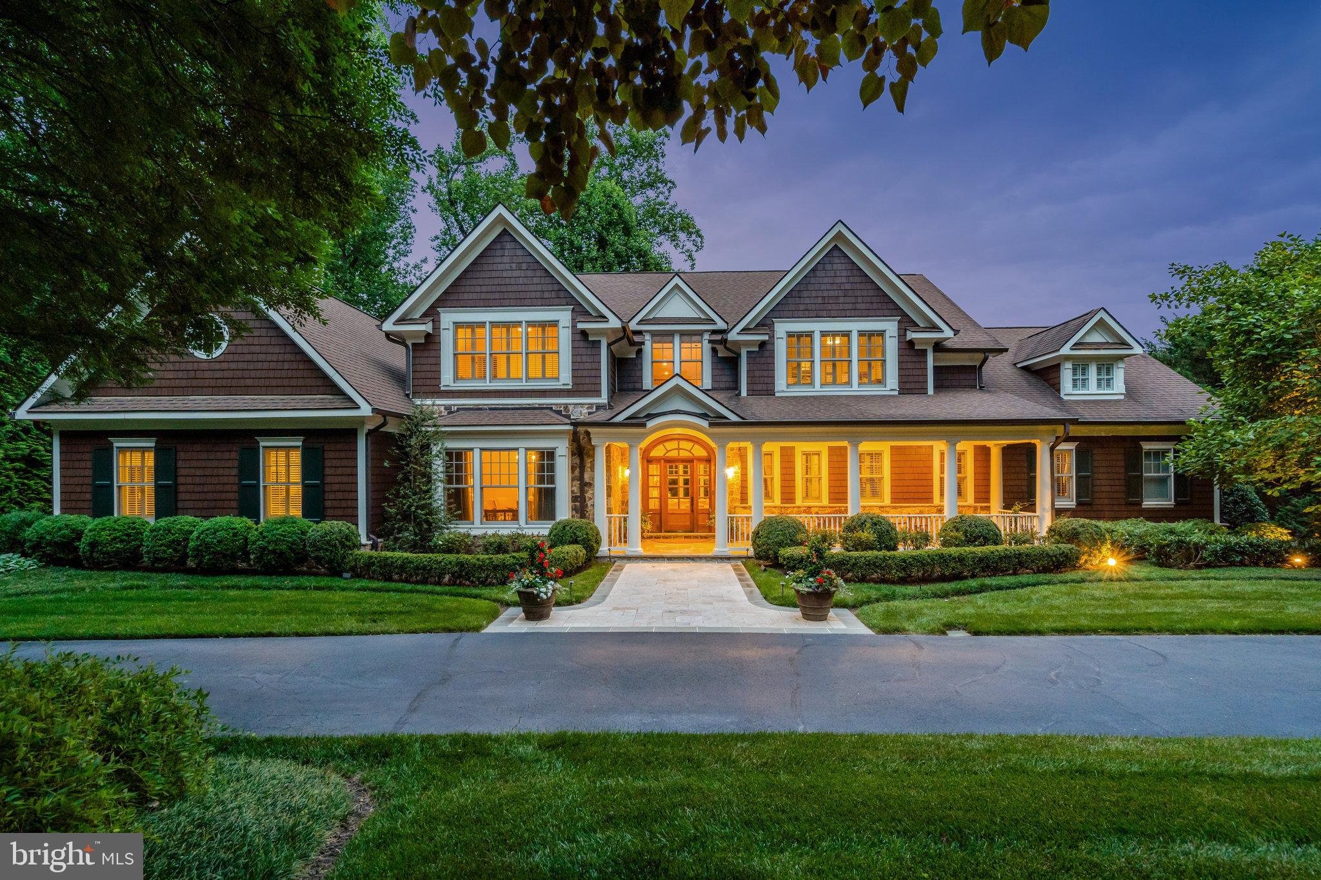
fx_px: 587
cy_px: 440
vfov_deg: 73.7
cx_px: 660
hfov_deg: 96.7
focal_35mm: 16
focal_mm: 16
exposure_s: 1/4
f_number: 8
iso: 1250
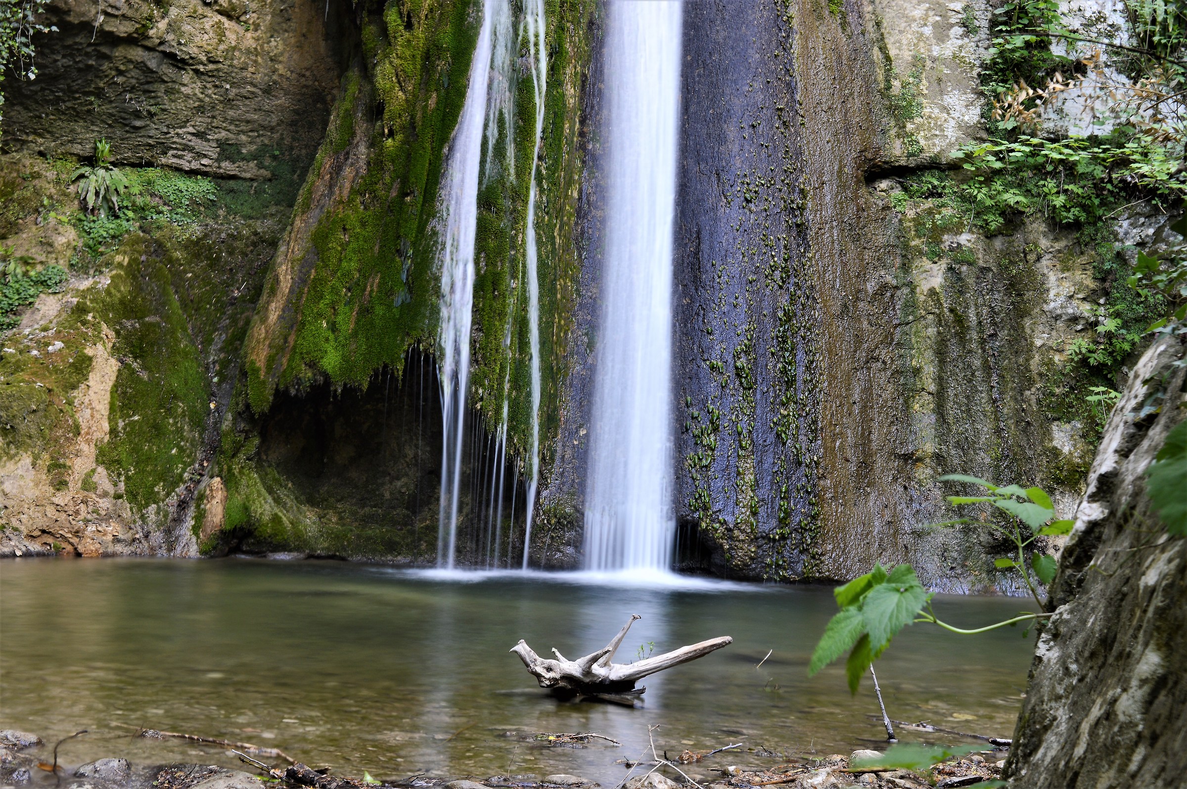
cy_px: 394
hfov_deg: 37.9
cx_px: 594
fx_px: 1729
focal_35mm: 52
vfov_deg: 25.7
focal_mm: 35
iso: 100
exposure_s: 2
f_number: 8
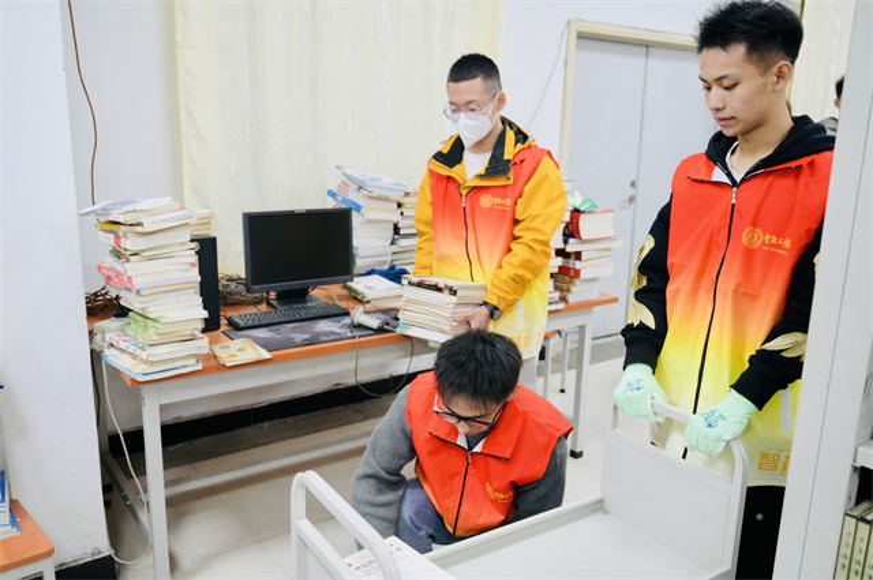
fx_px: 751
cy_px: 290
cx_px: 436
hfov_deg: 60.3
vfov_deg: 42.2
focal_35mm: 31
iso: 1600
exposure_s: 1/125
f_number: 4
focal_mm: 31
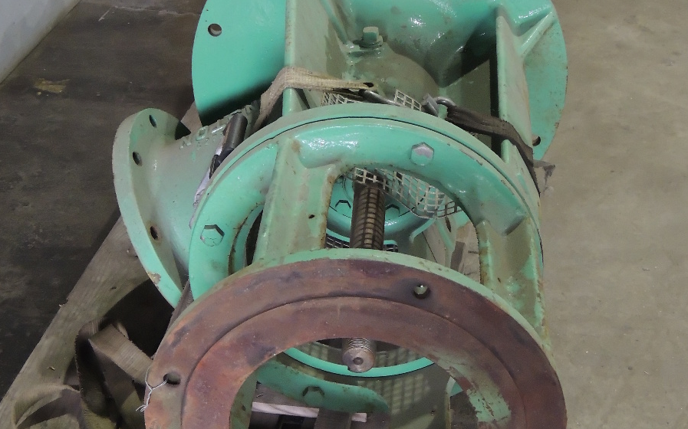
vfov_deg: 21.3
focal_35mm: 61
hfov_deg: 33.5
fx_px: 1143
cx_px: 344
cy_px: 219
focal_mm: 7.6
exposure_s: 1/15
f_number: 3.4
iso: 1000
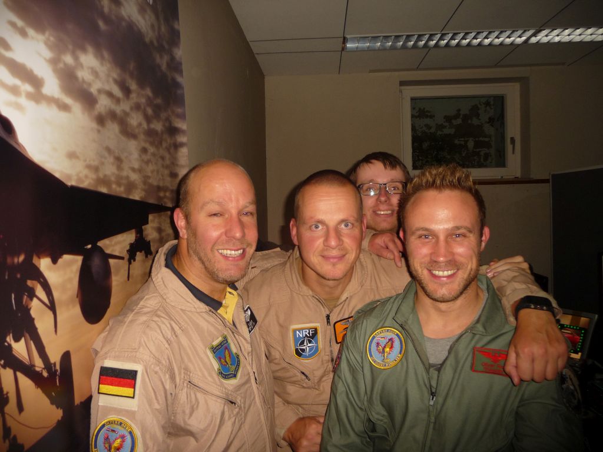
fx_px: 488
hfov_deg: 63.4
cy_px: 226
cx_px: 302
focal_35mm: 28
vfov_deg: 49.7
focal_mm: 4.7
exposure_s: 1/30
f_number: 3.3
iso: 125
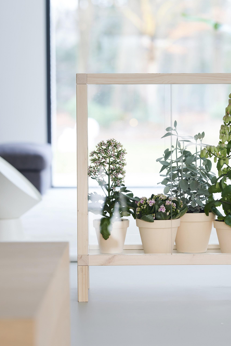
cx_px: 136
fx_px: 1290
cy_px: 161
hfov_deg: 10.2
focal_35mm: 134
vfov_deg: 15.3
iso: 64
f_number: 2.5
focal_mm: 105
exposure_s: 1.3
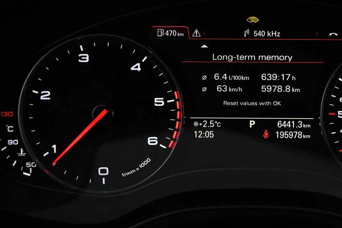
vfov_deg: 26.4
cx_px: 245
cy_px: 79
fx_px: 484
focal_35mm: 51
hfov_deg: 38.2
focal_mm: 20
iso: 1600
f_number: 4
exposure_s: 1/60
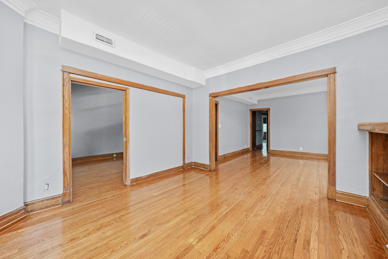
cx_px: 194
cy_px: 130
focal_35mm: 13
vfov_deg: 85.5
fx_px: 140
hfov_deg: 108.3
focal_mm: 13
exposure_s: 1.3
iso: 800
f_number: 14
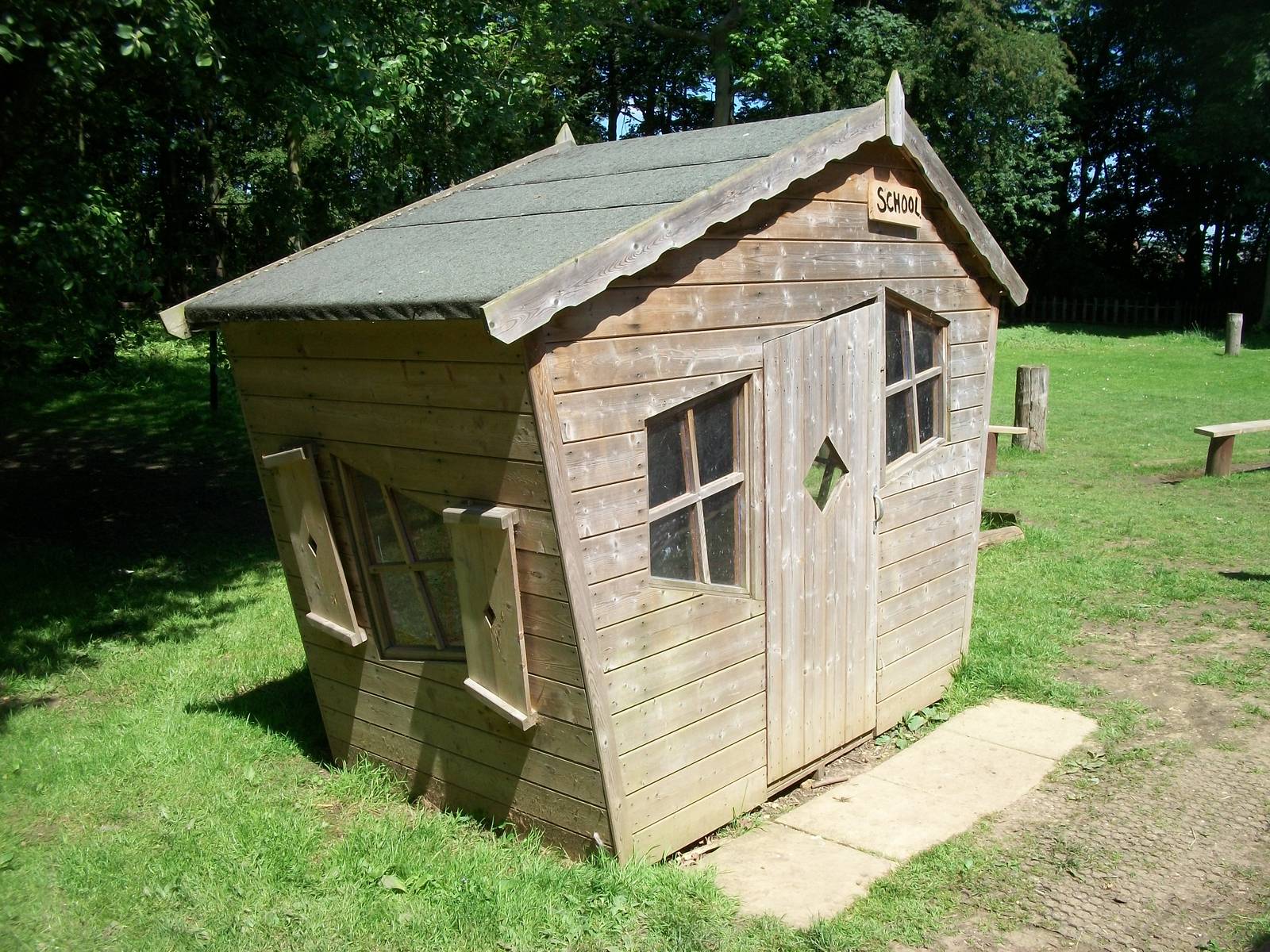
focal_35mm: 32
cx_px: 635
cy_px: 476
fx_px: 1174
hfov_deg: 56.8
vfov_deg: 44.2
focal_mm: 5.7
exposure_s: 1/250
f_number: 5.5
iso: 80
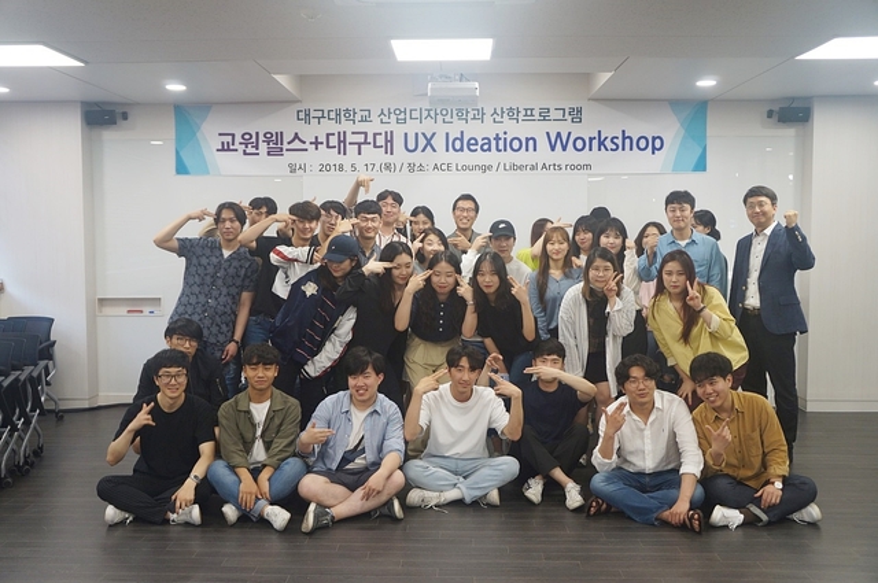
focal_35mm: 34
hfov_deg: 55.2
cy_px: 292
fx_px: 840
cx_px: 439
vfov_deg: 38.3
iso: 320
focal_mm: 23
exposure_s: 1/60
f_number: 4
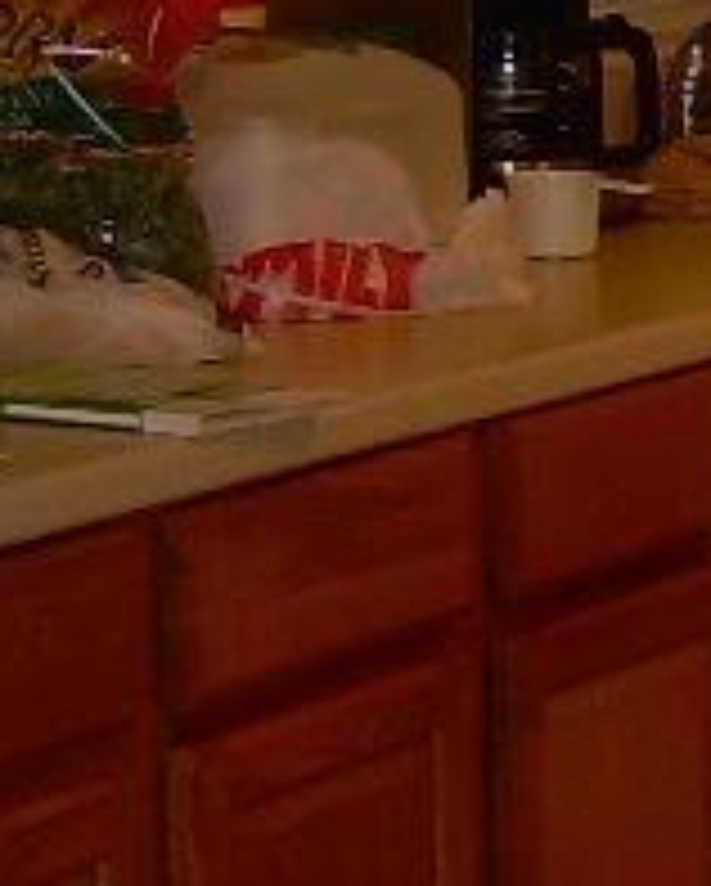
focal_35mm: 214
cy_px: 211
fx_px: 5620
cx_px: 2102
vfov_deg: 9.0
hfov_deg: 6.6
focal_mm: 6.3
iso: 50
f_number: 2.8
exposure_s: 1/60
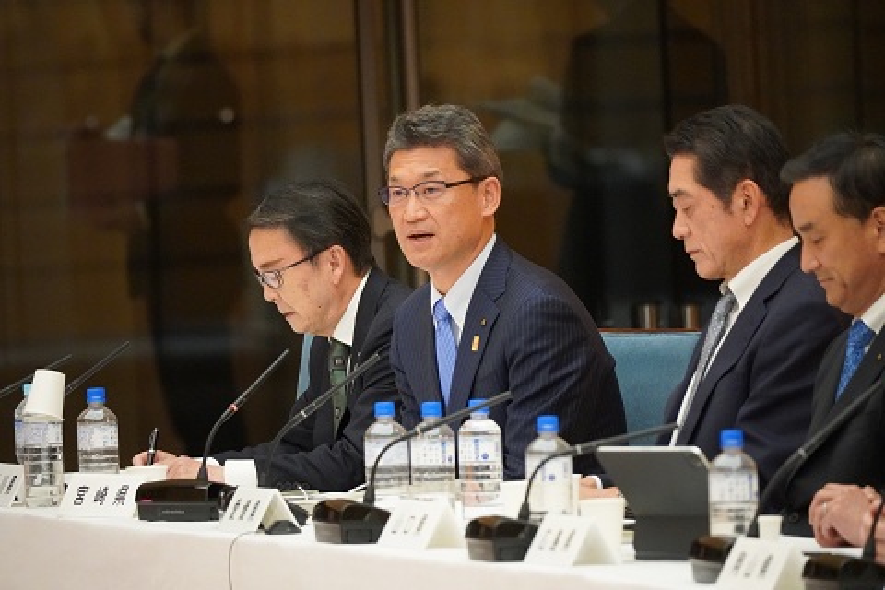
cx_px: 442
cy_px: 295
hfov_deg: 3.9
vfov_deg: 2.6
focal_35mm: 525
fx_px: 12905
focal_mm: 350
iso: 6400
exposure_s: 1/320
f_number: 6.3
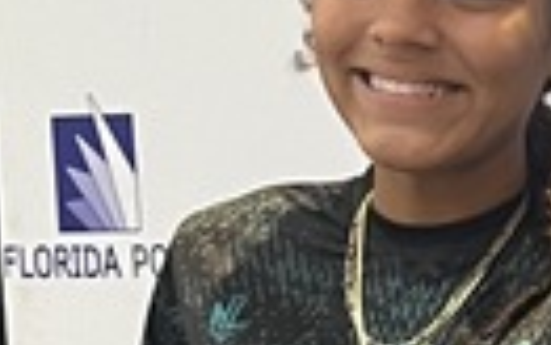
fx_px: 3230
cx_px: 1203
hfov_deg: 9.0
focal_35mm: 215
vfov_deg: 5.9
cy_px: 778
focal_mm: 5.7
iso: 320
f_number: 1.5
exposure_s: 1/60
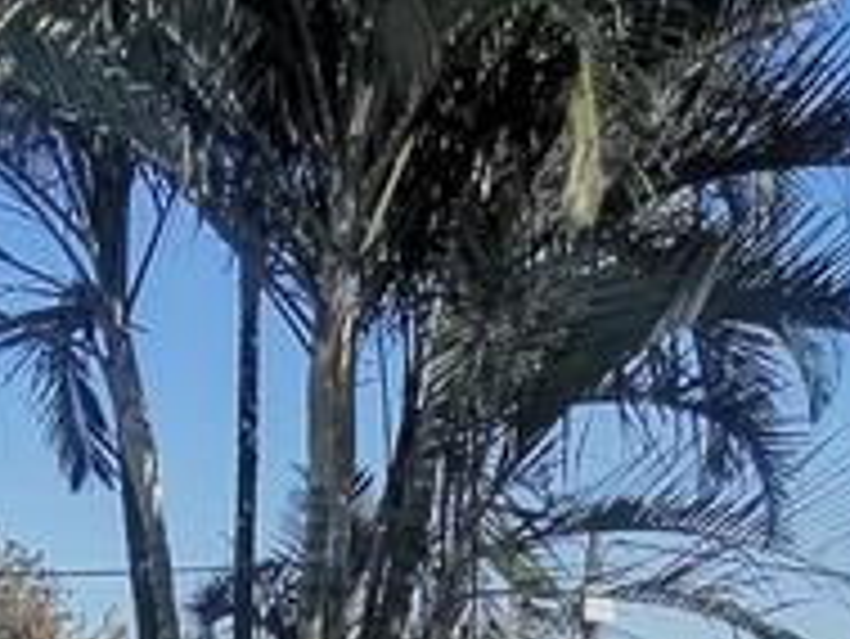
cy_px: 1269
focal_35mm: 72
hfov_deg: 26.6
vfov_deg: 16.0
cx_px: 198
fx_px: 1769
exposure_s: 1/1152
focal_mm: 1.78
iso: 50
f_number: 2.4
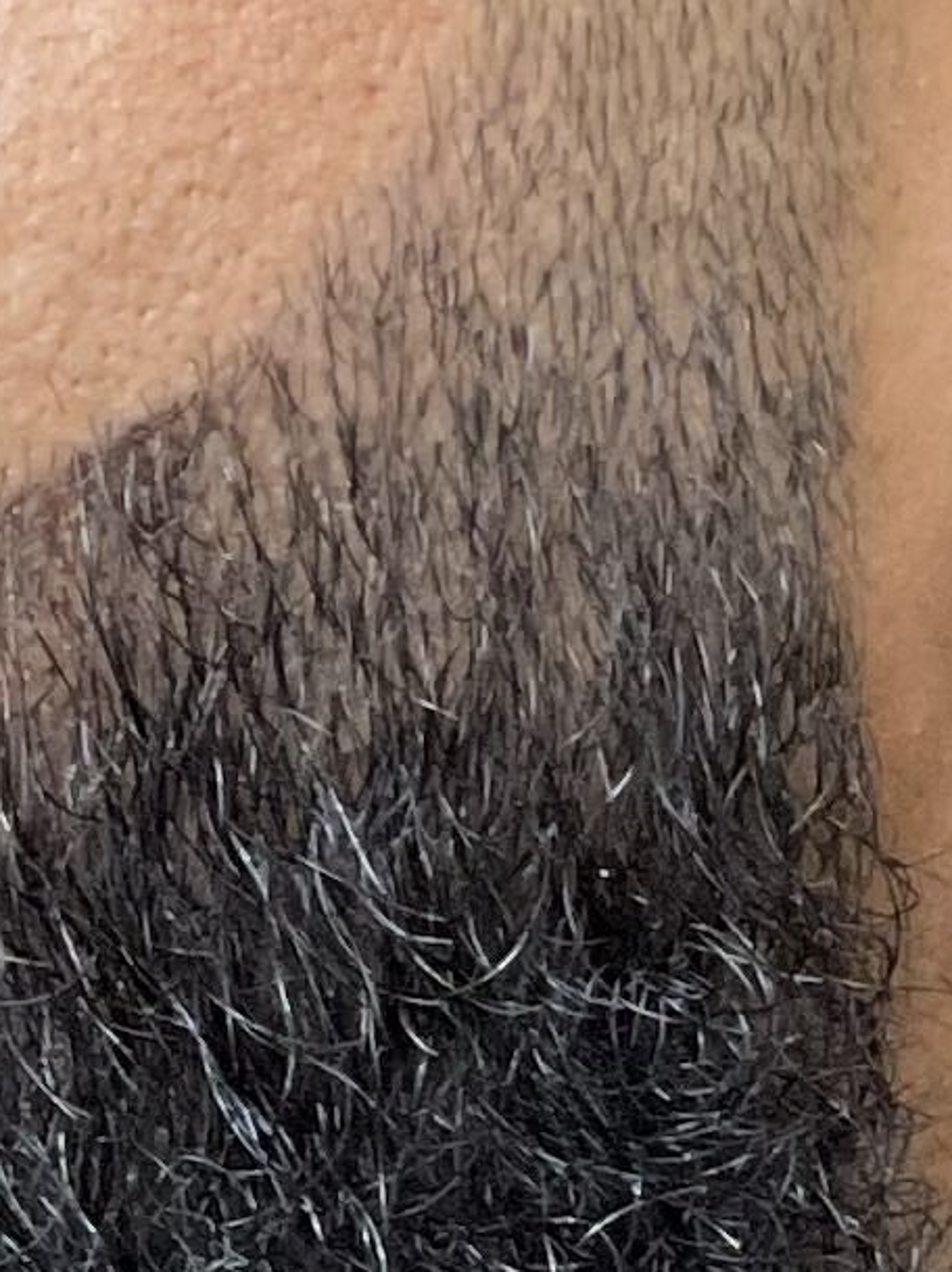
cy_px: 263
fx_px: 15564
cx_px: -397
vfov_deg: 4.7
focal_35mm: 424
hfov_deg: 3.5
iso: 125
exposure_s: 1/120
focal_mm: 7.5
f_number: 2.2
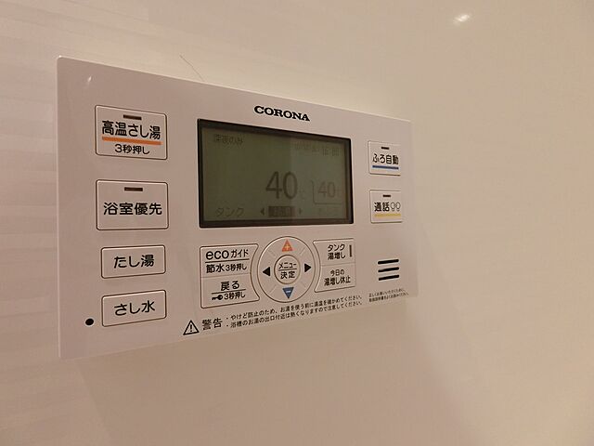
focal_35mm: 19
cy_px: 223
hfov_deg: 84.7
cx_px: 297
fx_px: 326
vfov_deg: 68.7
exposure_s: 1/60
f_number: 2.7
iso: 400
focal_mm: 4.06
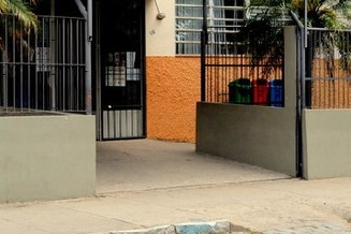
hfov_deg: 21.7
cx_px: 147
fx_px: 916
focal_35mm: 94
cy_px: 84
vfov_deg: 14.5
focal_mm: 32
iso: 800
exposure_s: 1/1250
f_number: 4.8
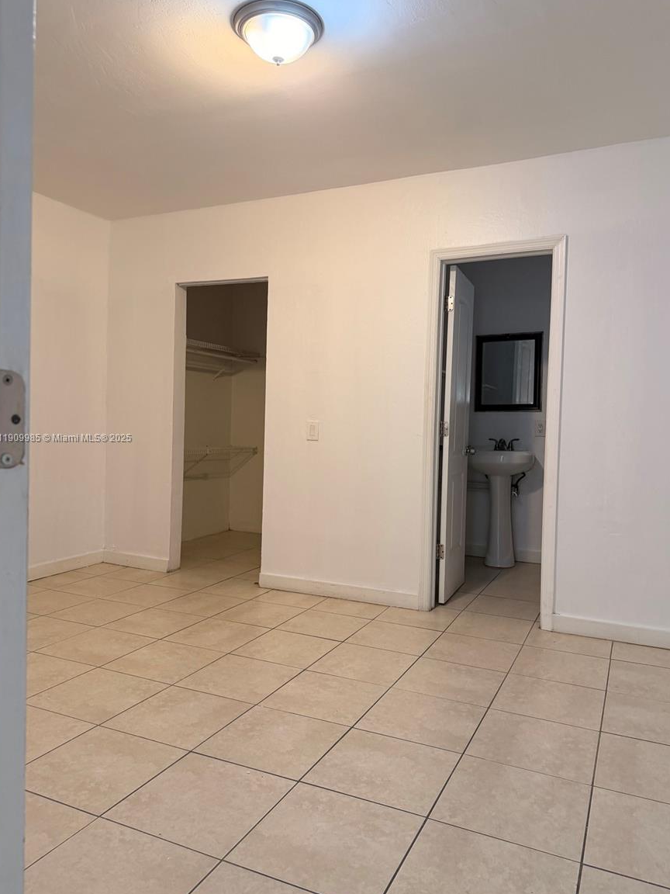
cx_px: 338
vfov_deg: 69.4
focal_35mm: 25
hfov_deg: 54.9
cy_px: 438
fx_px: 645
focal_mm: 6.76
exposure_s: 1/60
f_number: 1.78
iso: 160
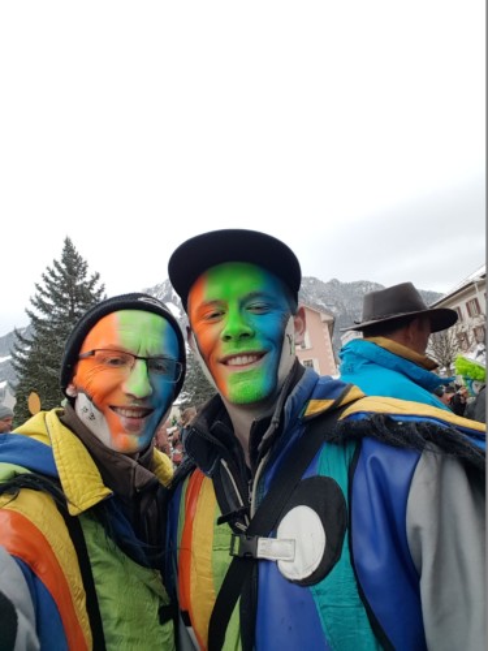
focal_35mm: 21
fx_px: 395
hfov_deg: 63.4
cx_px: 244
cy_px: 326
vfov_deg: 79.0
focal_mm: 2.1
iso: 50
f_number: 1.7
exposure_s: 1/453
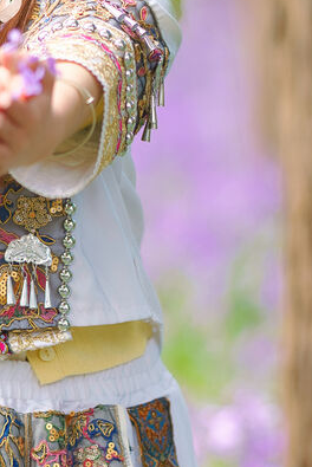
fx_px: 5022
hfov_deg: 3.6
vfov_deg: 5.3
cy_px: 157
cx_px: 141
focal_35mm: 387
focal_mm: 85
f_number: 1.4
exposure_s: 1/1000
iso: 100
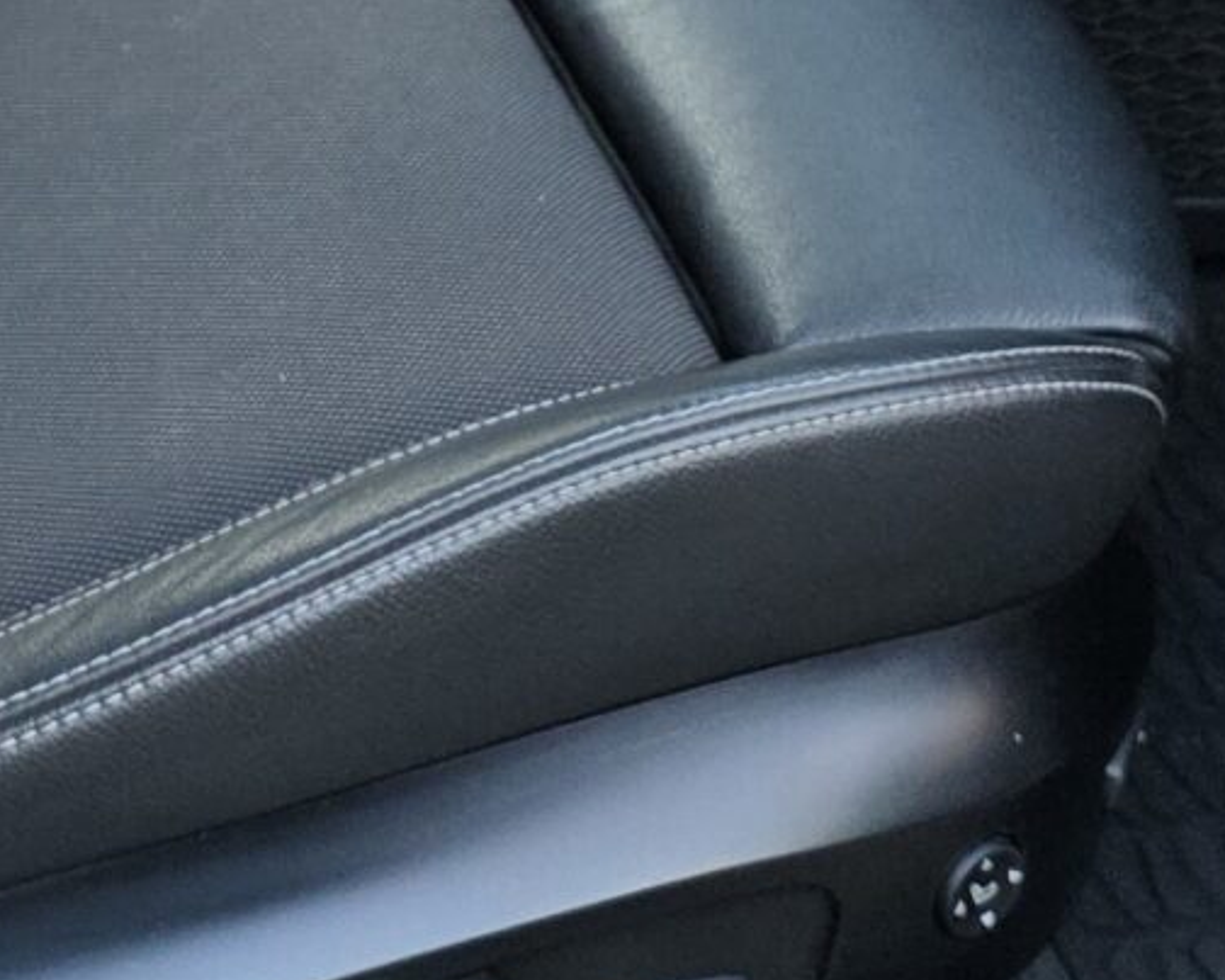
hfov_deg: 16.8
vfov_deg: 13.0
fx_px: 4132
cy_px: -316
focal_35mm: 114
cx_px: 287
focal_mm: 6.3
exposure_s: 1/180
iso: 200
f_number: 1.7
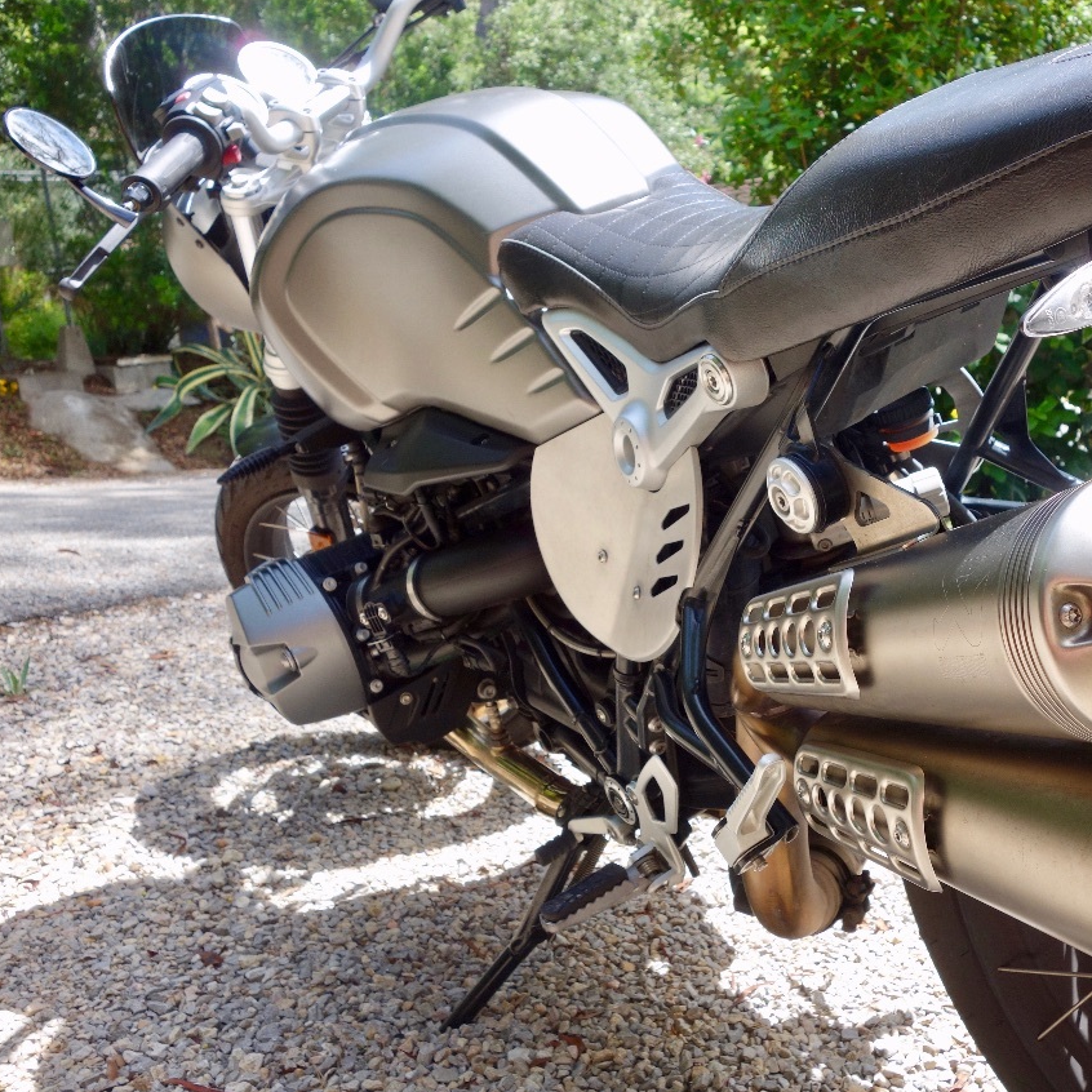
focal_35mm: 36
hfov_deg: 45.4
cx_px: 720
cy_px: 545
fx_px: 1285
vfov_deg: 46.0
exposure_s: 1/125
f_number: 5.6
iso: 125
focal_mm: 10.4
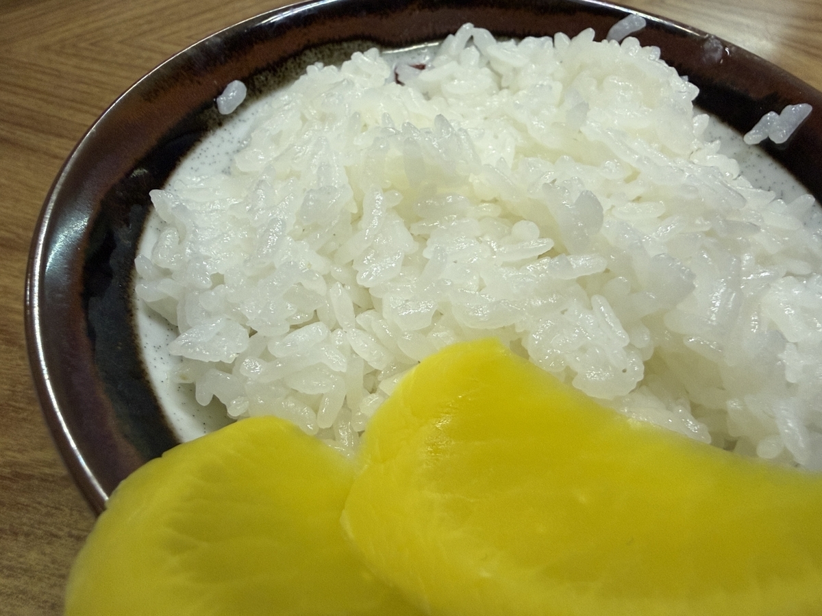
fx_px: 594
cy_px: 308
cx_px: 411
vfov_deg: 54.9
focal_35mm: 25
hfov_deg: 69.4
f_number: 2.2
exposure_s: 1/120
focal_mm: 2.22
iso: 250
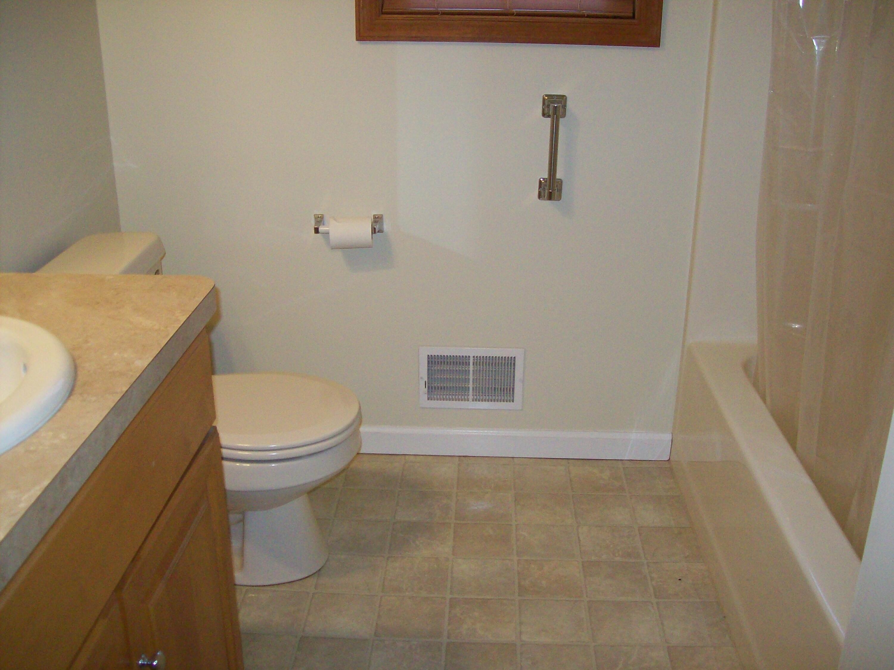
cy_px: 335
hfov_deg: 51.4
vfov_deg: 39.7
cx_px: 447
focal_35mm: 36
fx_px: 930
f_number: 2.7
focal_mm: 6
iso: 200
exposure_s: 1/64
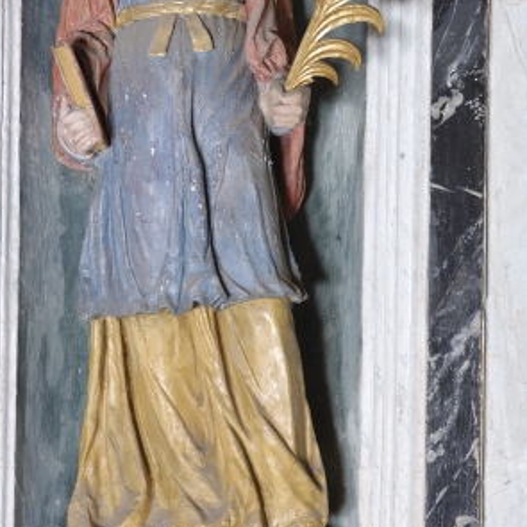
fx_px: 2360
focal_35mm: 137
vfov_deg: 12.7
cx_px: 225
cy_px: 209
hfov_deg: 12.7
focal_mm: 62
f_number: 11
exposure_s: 1/30
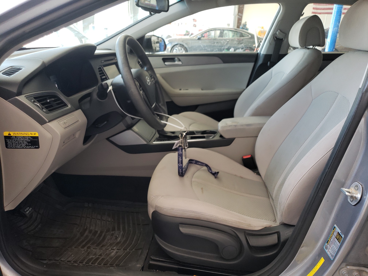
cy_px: 138
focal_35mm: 26
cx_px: 184
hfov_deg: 67.3
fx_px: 276
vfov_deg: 53.1
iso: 83
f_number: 1.5
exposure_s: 1/120
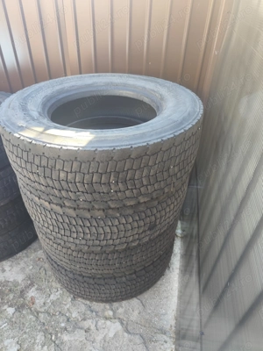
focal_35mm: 23
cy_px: 176
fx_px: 233
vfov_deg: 73.9
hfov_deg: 58.9
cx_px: 132
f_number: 1.65
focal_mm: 6.19
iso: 160
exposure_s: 1/100
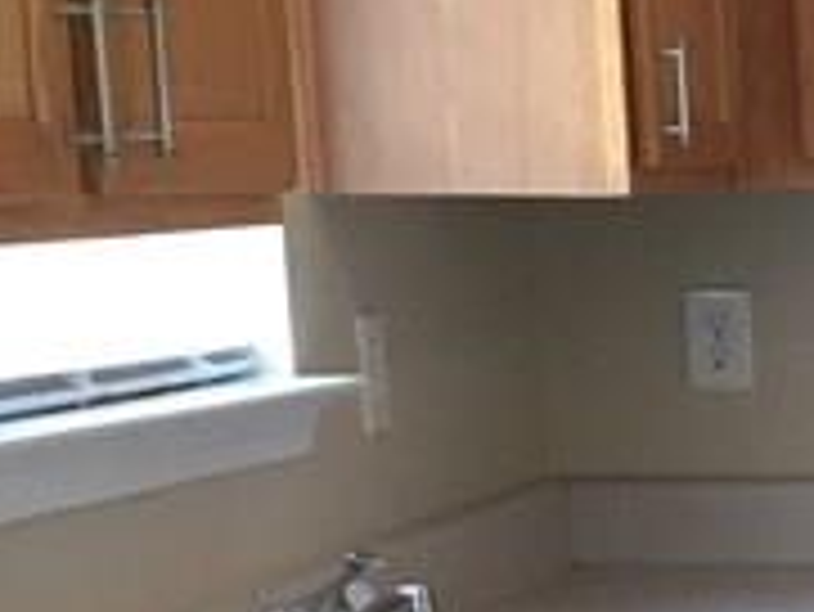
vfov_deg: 8.8
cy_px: 914
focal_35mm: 164
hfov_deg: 10.6
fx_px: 3859
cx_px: 1866
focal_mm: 4.15
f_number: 2.2
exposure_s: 1/30
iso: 50
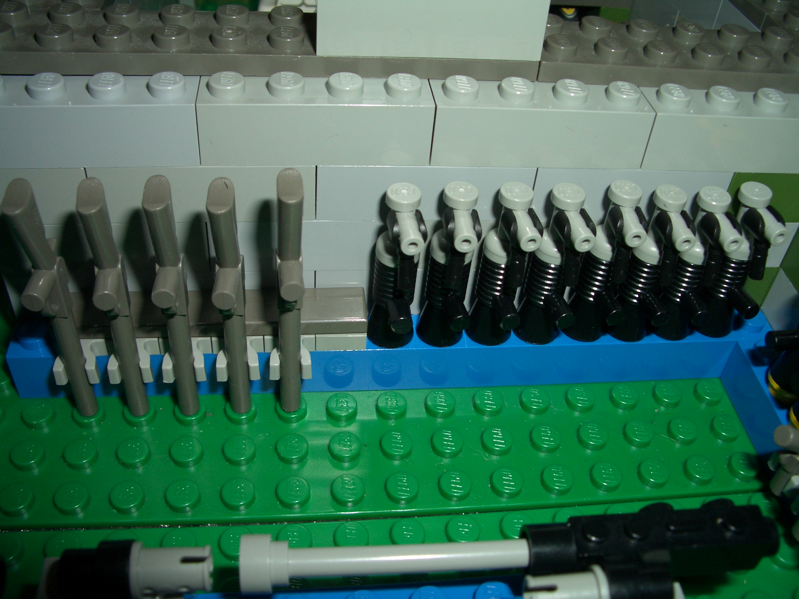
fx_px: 808
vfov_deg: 40.7
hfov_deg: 52.6
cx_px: 400
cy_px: 300
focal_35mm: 35
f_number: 4.3
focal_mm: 5.8
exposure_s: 1/60
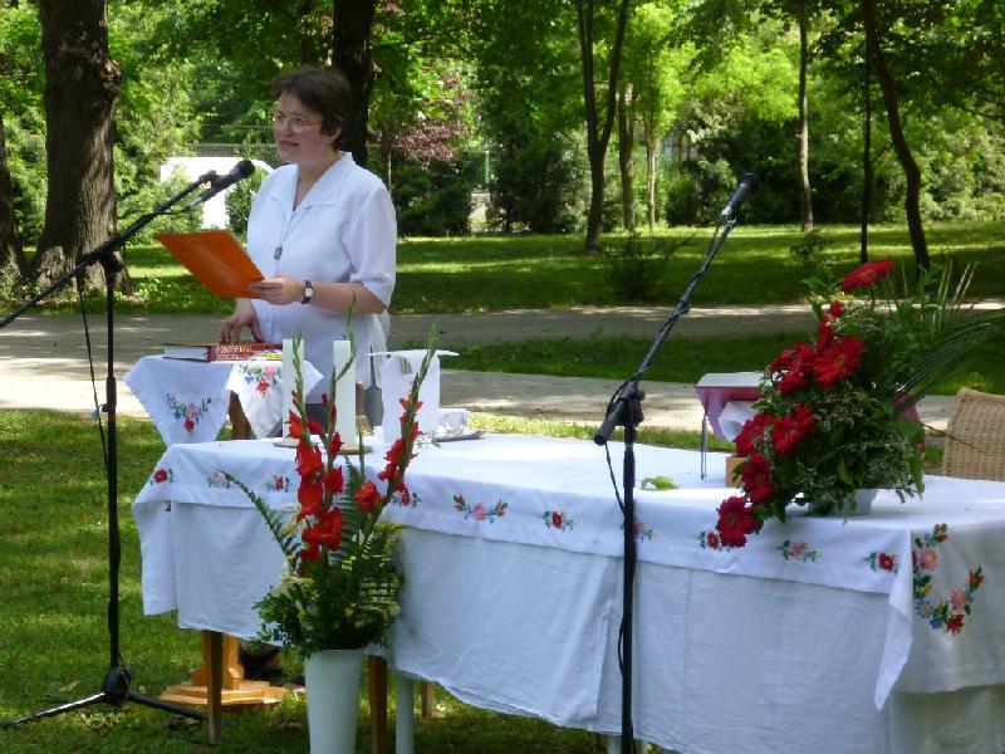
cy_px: 377
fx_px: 3339
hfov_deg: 17.1
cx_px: 502
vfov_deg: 12.9
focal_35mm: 115
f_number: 6.1
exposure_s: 1/100
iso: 160
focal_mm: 20.5
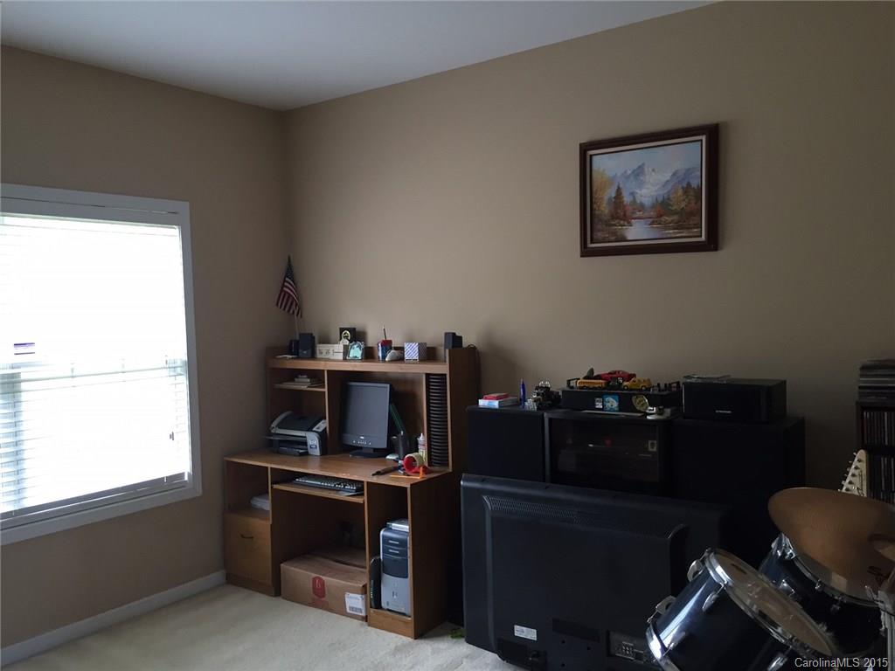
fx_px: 750
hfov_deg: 61.7
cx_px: 448
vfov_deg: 48.2
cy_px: 336
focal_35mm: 29
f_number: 2.2
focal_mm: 4.15
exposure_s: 1/30
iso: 64
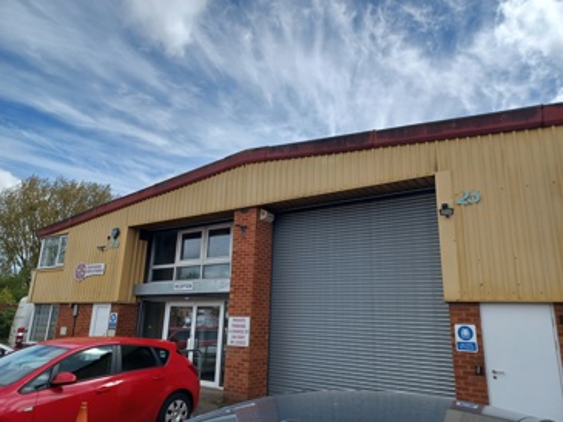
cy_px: 211
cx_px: 282
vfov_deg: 54.9
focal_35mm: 25
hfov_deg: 69.4
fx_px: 407
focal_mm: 4.6
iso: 32
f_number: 1.8
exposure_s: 1/543
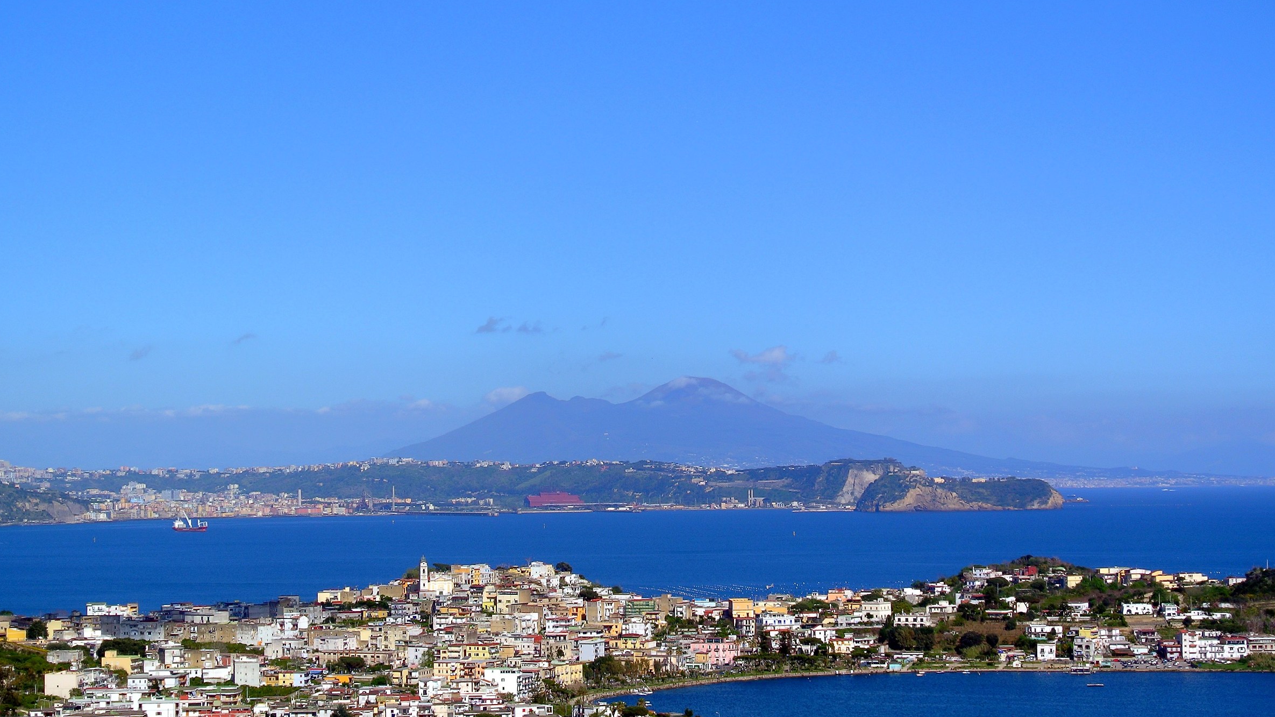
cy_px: 343
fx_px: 2907
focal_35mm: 86
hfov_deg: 24.7
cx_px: 637
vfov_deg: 14.1
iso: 100
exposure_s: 1/640
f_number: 6.3
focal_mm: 30
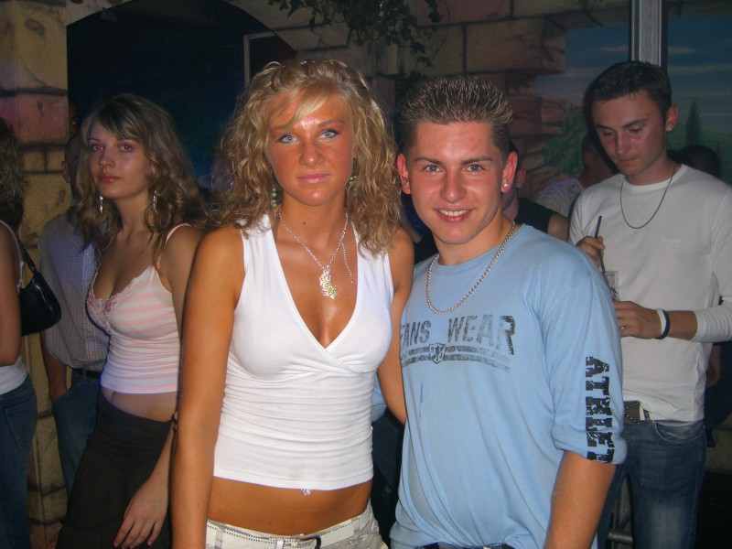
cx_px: 366
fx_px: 804
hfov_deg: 49.0
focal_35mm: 38
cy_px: 274
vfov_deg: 37.7
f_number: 2.8
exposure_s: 1/60
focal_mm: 7.9
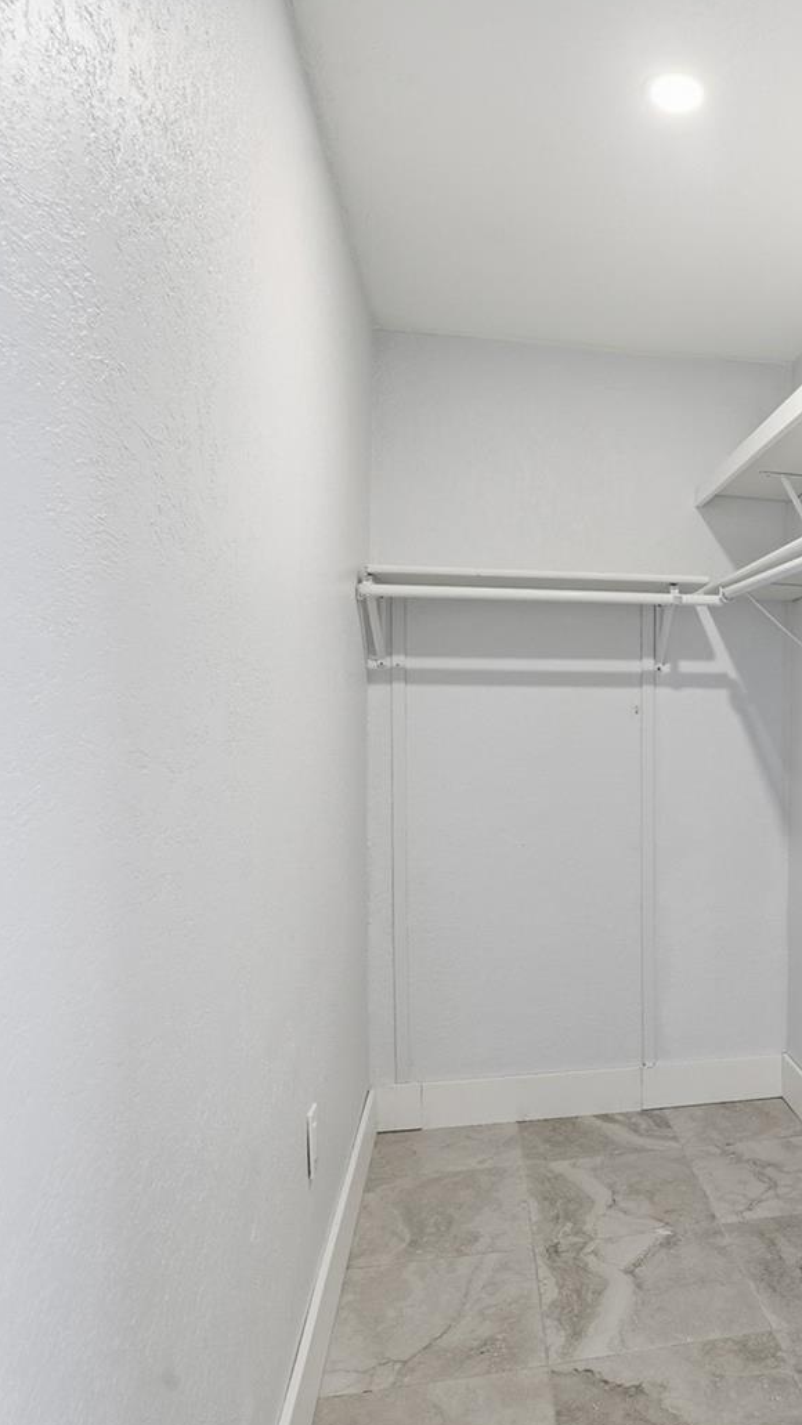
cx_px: 759
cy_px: 721
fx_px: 983
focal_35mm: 26
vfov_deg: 71.9
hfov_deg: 40.2
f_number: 9
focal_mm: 16
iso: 200
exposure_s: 1/13
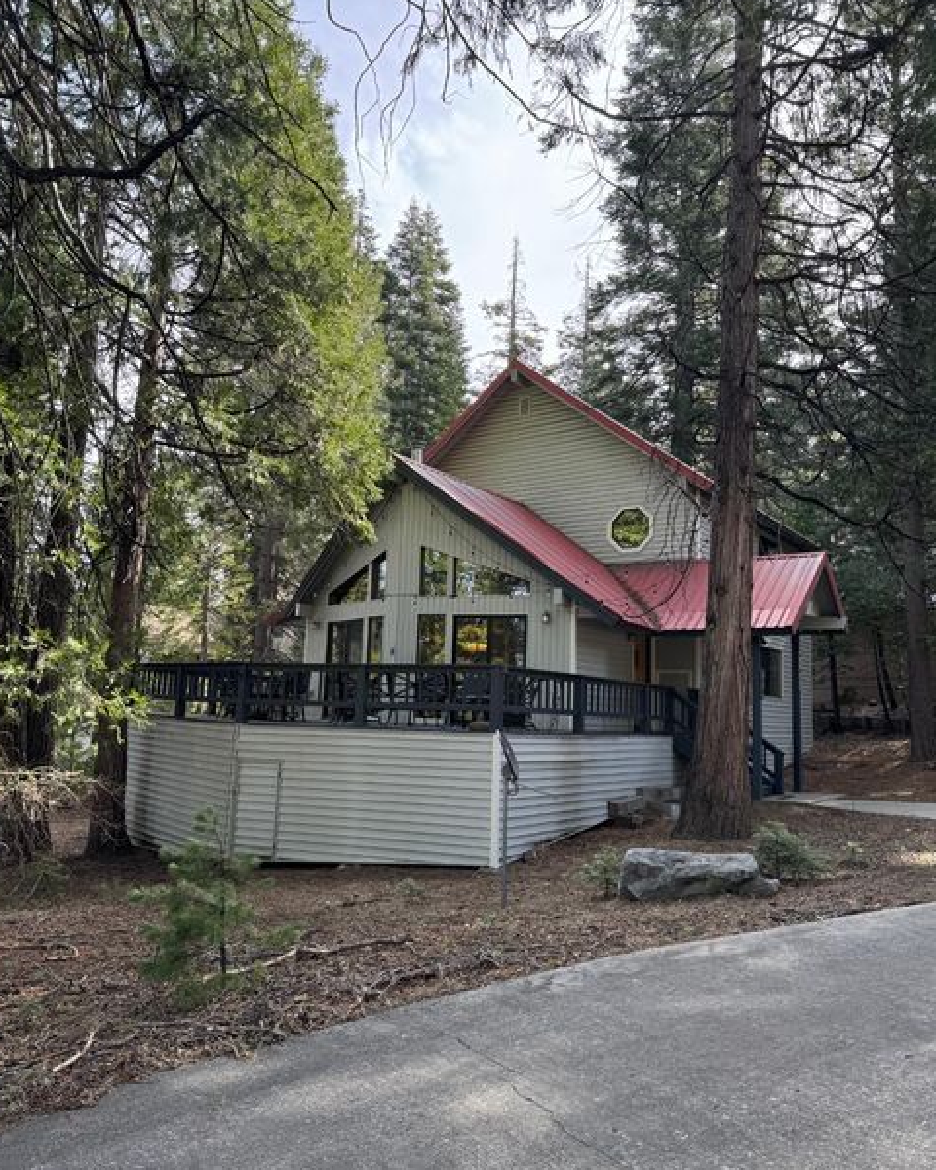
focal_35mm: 26
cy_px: 577
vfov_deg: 66.0
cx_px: 460
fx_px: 900
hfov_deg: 54.9
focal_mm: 6.76
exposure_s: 1/553
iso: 80
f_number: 1.78
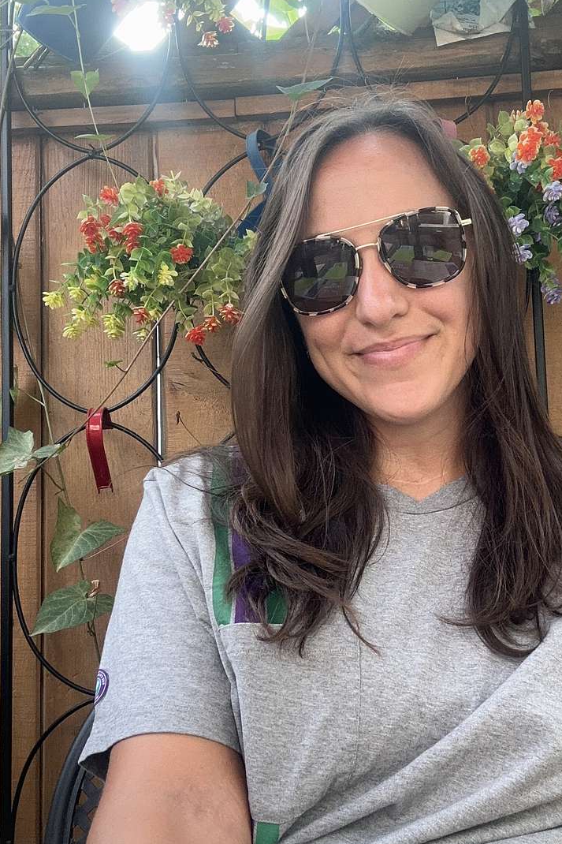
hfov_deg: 31.6
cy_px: 446
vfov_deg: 46.4
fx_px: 984
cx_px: 374
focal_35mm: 42
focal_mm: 2.69
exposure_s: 1/60
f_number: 1.9
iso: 40
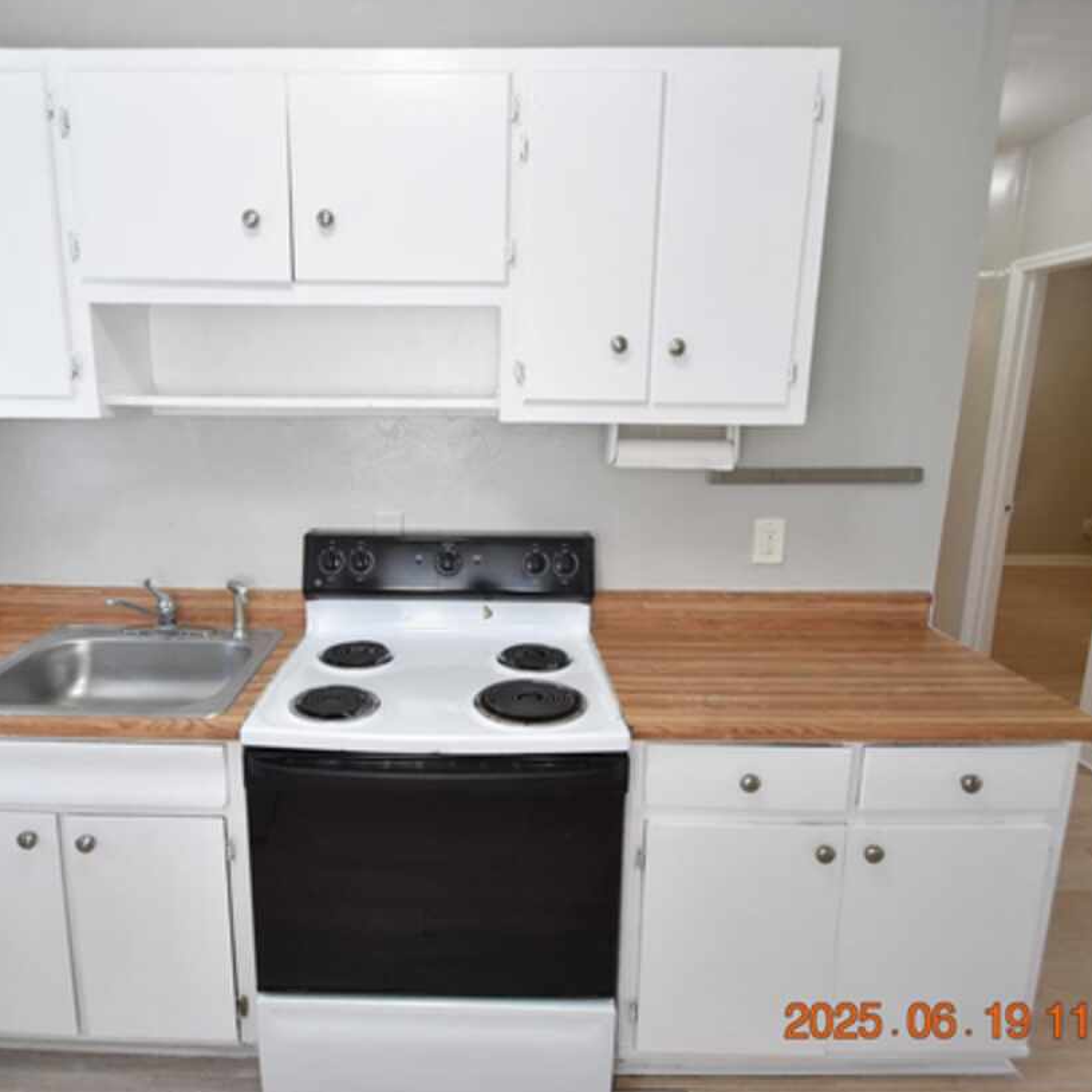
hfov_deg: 74.4
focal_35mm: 20
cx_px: 469
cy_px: 536
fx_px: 714
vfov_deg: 74.8
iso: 800
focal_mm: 10
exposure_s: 1/125
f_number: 3.5
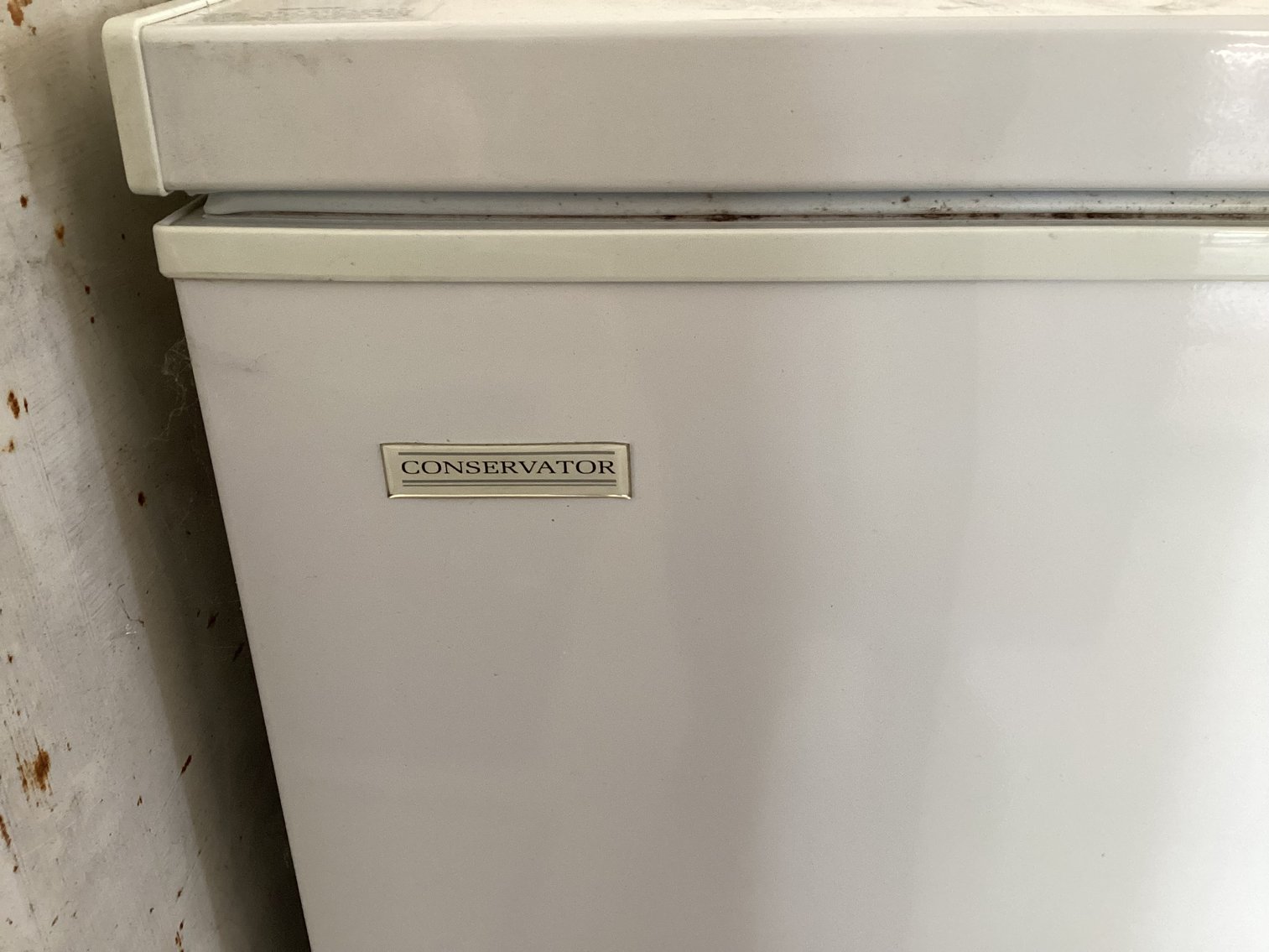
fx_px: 1137
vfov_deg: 45.4
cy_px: 476
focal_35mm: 31
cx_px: 634
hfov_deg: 58.3
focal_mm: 3.3
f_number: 2.4
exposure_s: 1/60
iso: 200
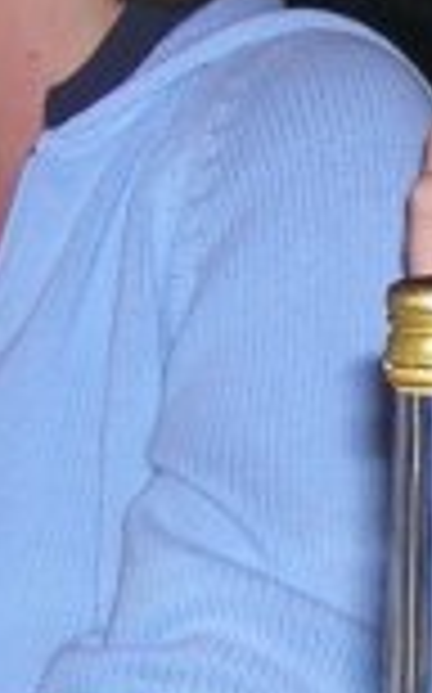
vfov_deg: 8.8
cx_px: 711
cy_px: 171
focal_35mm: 238
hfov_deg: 5.4
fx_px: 4492
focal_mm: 7.1
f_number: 3.2
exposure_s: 1/60.1
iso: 113
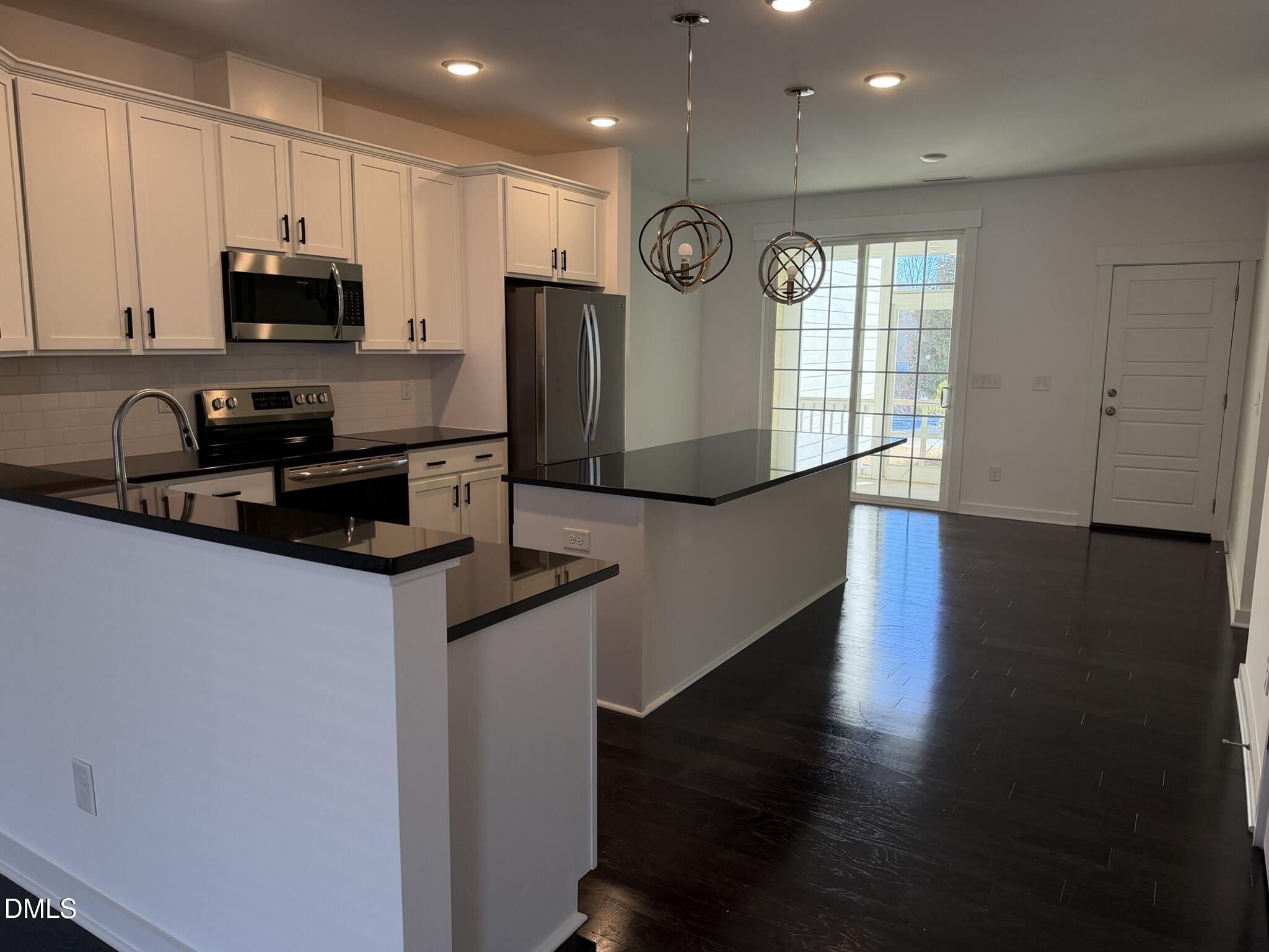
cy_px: 476
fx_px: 880
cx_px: 634
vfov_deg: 56.8
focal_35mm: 24
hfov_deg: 71.6
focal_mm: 6.76
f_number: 1.78
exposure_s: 1/174
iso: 200
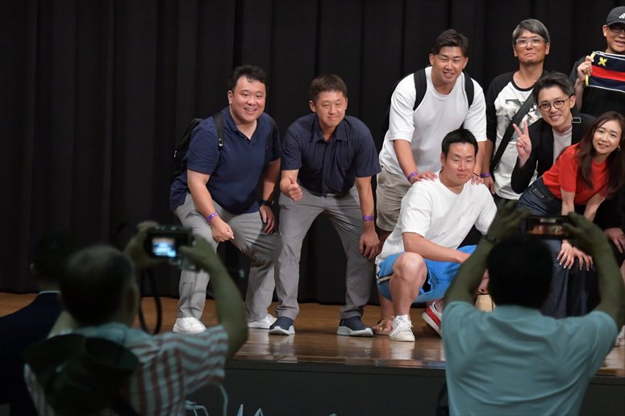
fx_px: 3766
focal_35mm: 217
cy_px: 208
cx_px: 312
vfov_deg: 6.3
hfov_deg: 9.5
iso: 6400
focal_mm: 145
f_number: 5.6
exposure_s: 1/400
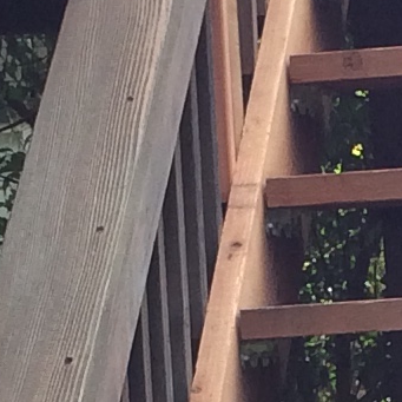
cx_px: 444
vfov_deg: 7.0
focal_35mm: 245
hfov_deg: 7.1
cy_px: 605
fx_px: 3219
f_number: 2.2
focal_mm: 4.15
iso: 50
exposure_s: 1/120
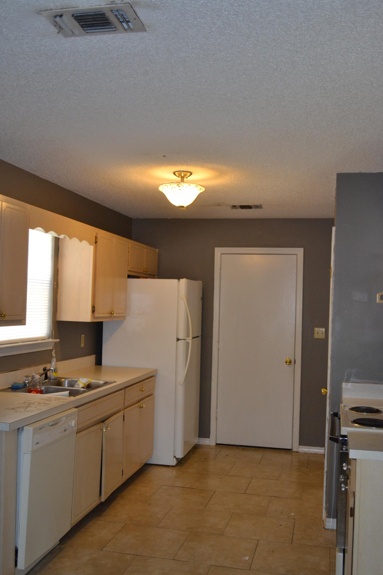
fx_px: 575
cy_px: 288
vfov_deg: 53.1
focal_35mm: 36
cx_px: 192
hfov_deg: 36.9
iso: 640
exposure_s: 1/60
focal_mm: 24
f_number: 4
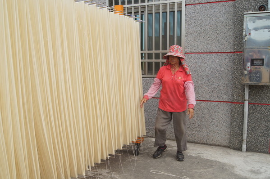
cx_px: 135
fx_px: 270
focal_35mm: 36
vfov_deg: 36.8
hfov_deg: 53.2
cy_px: 90
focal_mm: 24
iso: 100
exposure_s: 1/160
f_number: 8
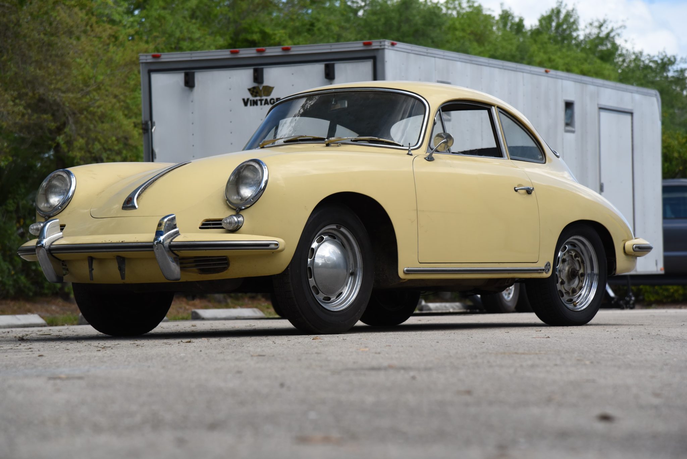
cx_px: 344
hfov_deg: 17.1
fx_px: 2291
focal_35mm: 120
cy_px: 230
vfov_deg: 11.4
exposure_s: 1/500
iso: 640
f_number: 5.6
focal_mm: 120
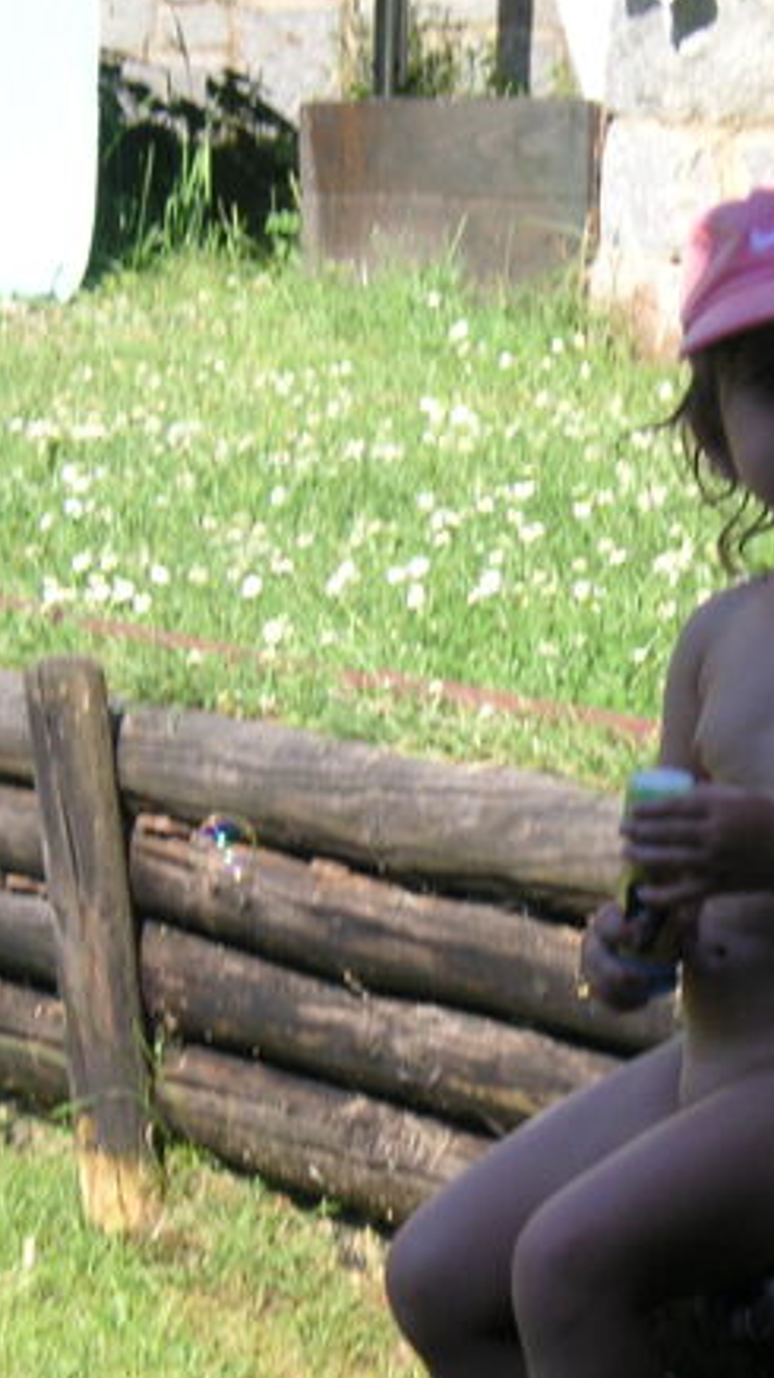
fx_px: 7011
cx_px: 619
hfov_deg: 6.3
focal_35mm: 192
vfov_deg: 11.2
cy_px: 879
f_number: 4.9
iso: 50
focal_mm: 15.9
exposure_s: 1/180
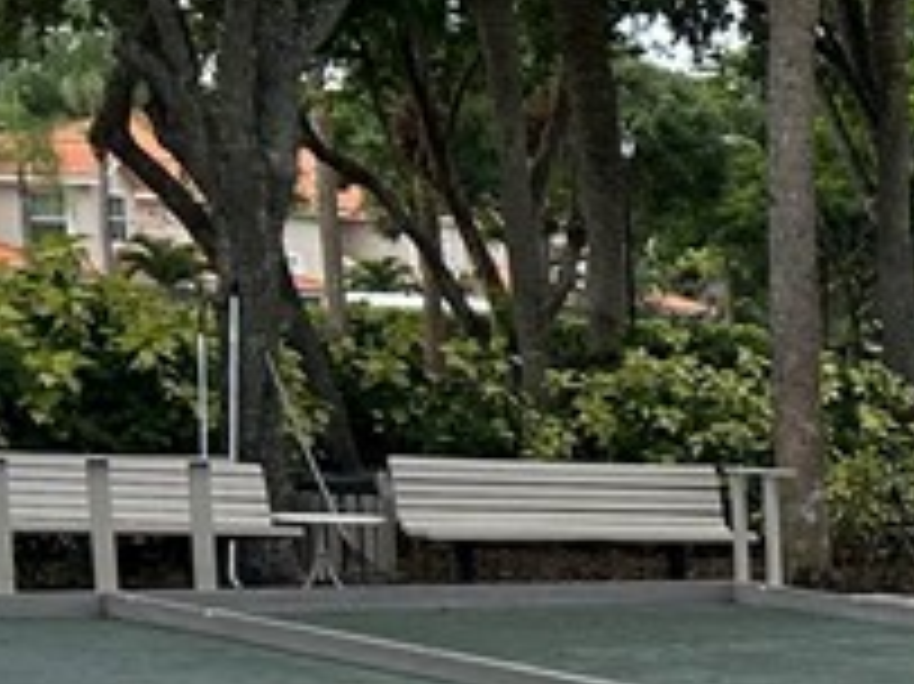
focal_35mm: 131
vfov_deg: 10.9
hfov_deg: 12.1
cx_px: 2206
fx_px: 3457
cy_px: 1053
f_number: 1.5
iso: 50
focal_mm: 5.7
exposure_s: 1/1669
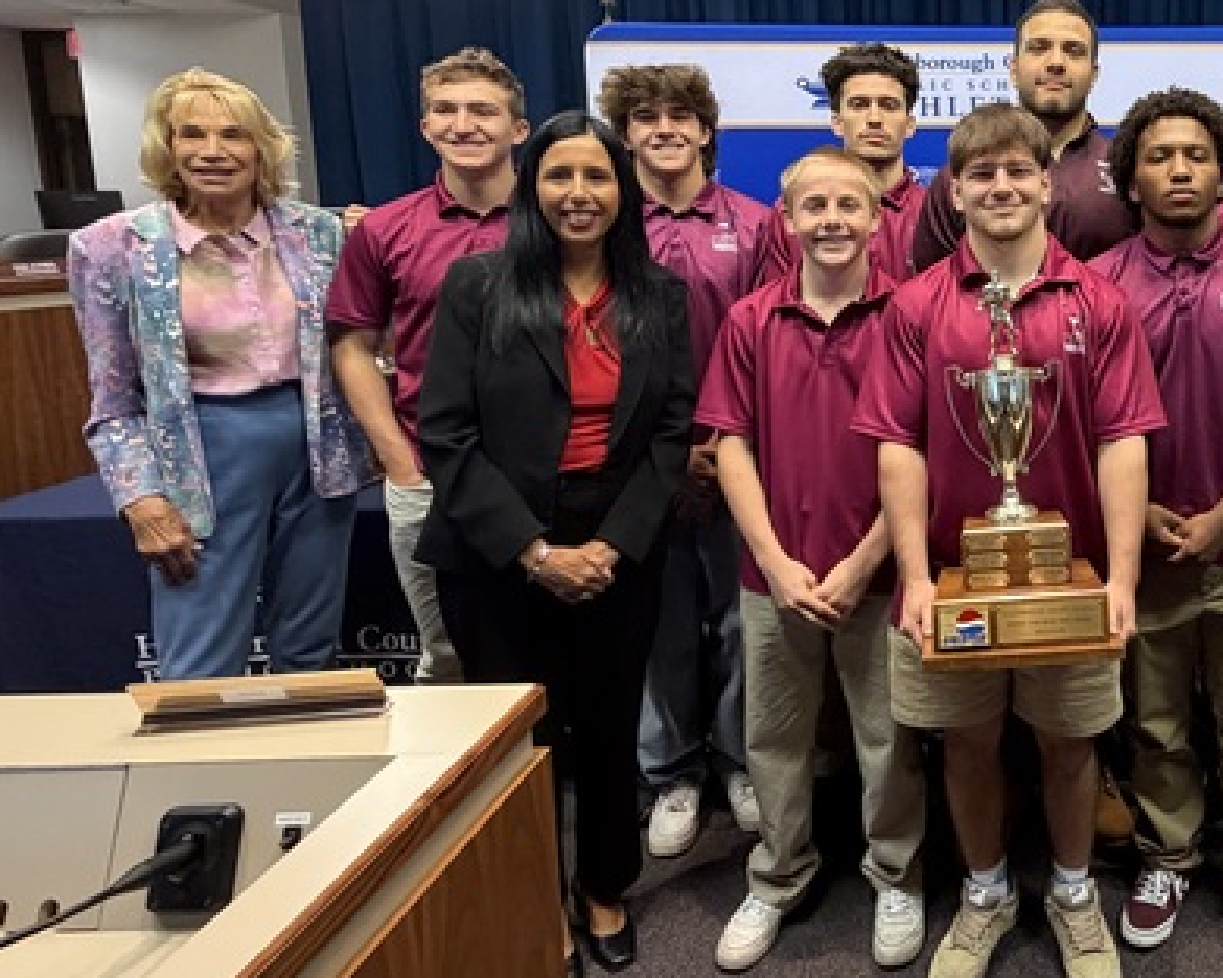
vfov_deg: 50.7
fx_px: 1013
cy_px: 332
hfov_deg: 54.7
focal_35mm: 28
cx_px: 1085
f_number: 2.2
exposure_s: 1/60
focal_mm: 2.22
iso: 500
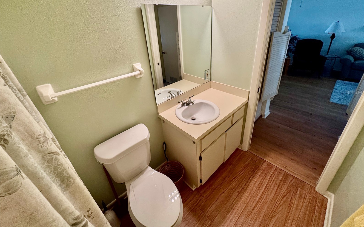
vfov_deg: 74.1
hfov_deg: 101.5
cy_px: 92
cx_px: 183
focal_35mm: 15
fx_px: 149
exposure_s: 1/60
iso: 500
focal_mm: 2.22
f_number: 2.2
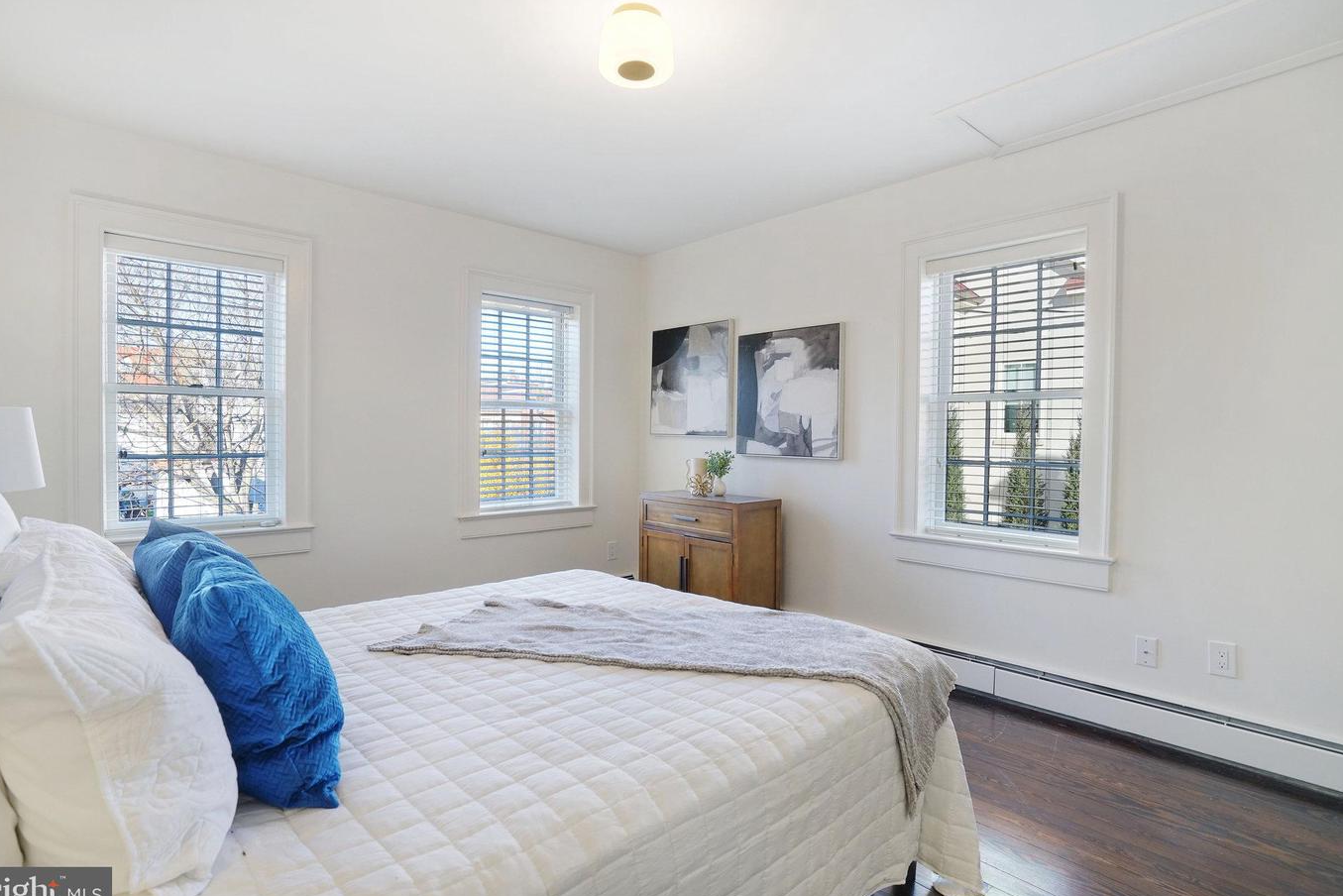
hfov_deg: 93.3
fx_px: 634
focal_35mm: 17
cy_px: 442
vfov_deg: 70.5
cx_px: 671
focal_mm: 16
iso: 1250
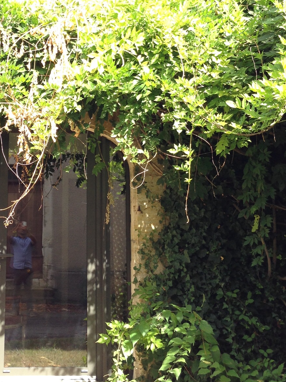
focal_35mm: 58
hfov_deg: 24.8
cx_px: 56
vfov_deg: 32.9
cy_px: 124
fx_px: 639
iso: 50
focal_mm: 4.12
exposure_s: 1/215
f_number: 2.4
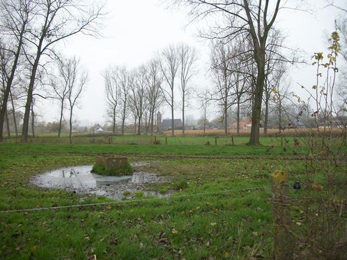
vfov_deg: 44.2
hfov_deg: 56.8
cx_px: 174
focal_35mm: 32
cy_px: 130
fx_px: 321
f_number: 2.9
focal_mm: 5.7
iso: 80
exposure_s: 1/160
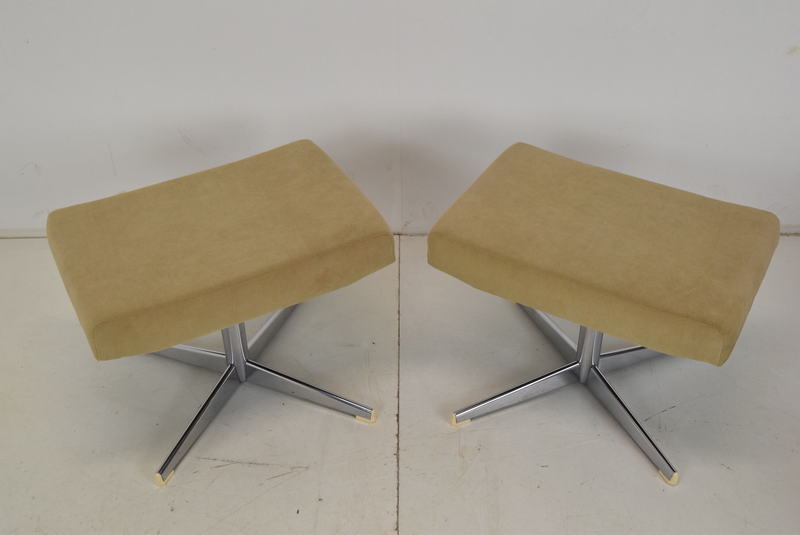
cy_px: 268
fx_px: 1001
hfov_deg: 43.6
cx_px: 400
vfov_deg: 29.9
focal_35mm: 45
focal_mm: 30
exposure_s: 1/250
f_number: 8
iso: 1600
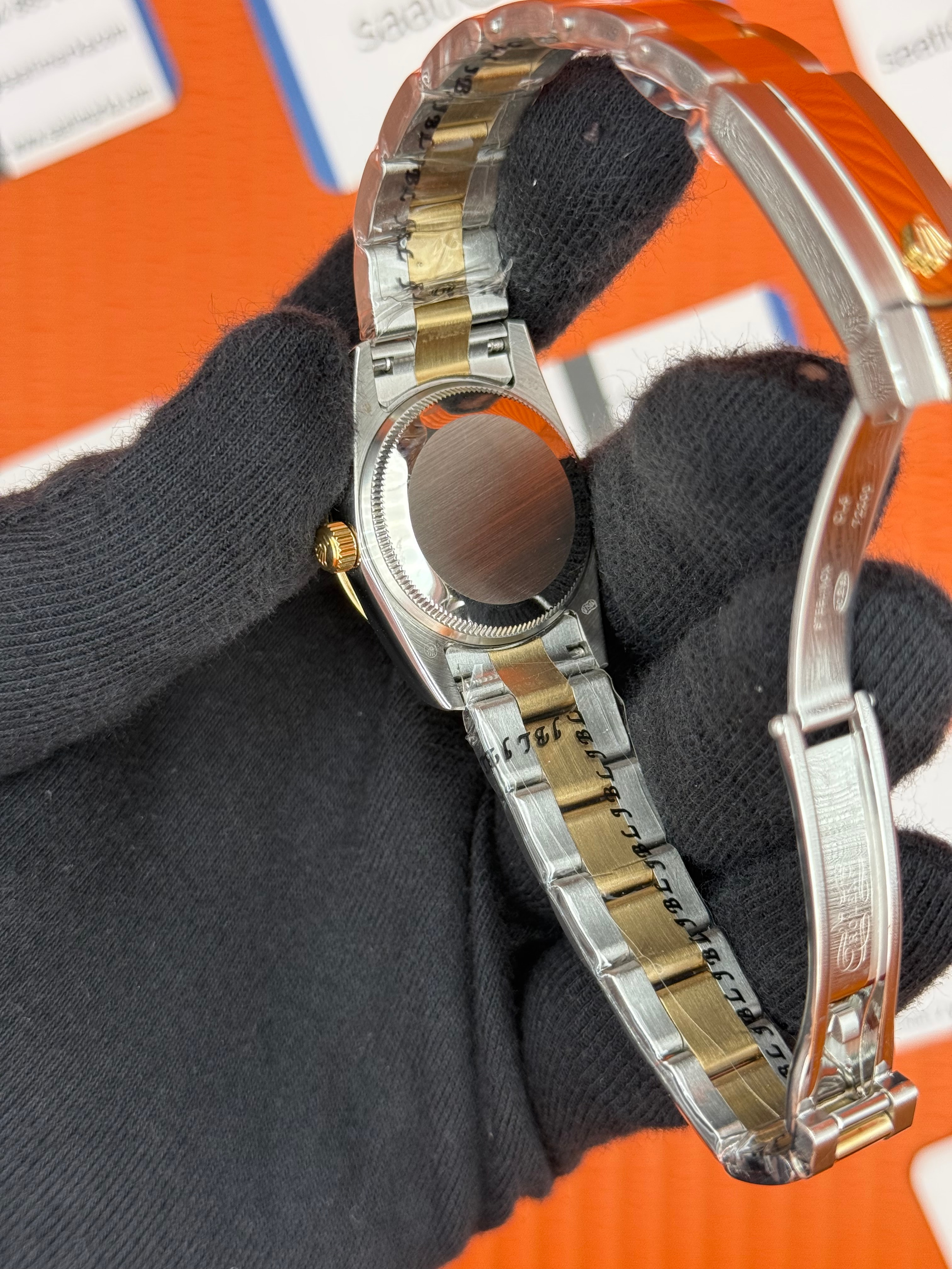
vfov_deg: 39.7
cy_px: 634
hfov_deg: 30.3
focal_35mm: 48
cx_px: 476
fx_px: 1760
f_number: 1.78
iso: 50
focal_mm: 6.76
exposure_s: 1/192
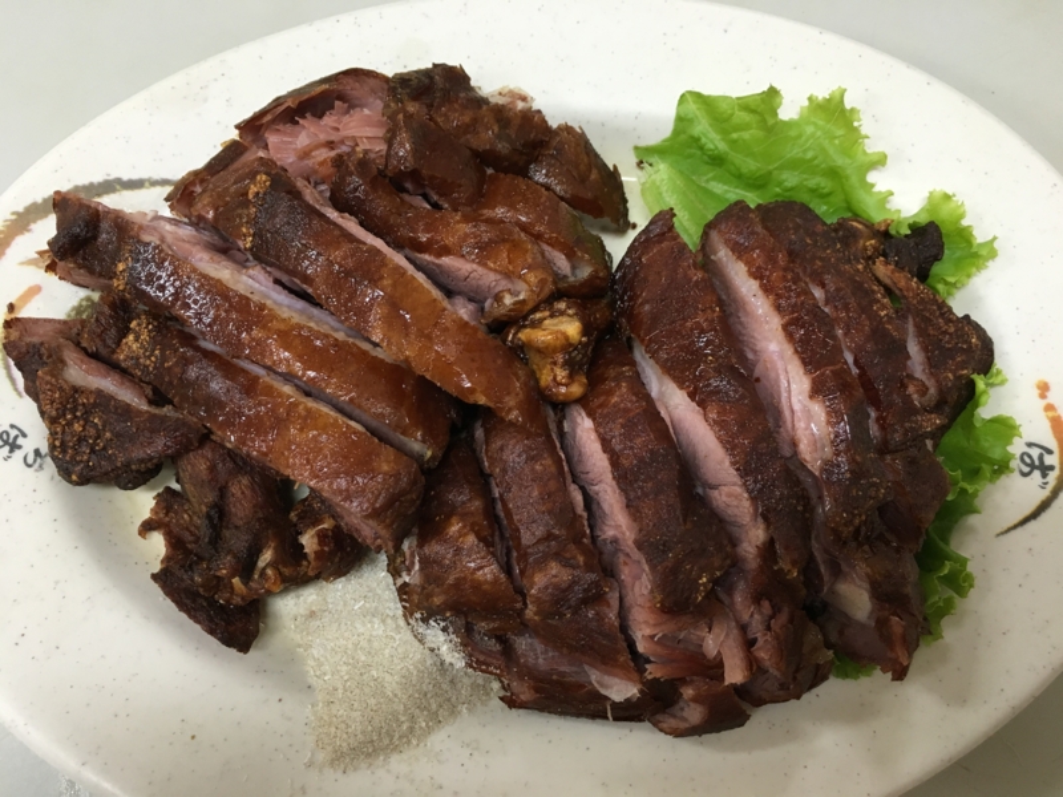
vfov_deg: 48.2
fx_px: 891
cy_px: 398
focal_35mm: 29
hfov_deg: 61.7
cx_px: 532
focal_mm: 4.15
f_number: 2.2
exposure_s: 1/30
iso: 80
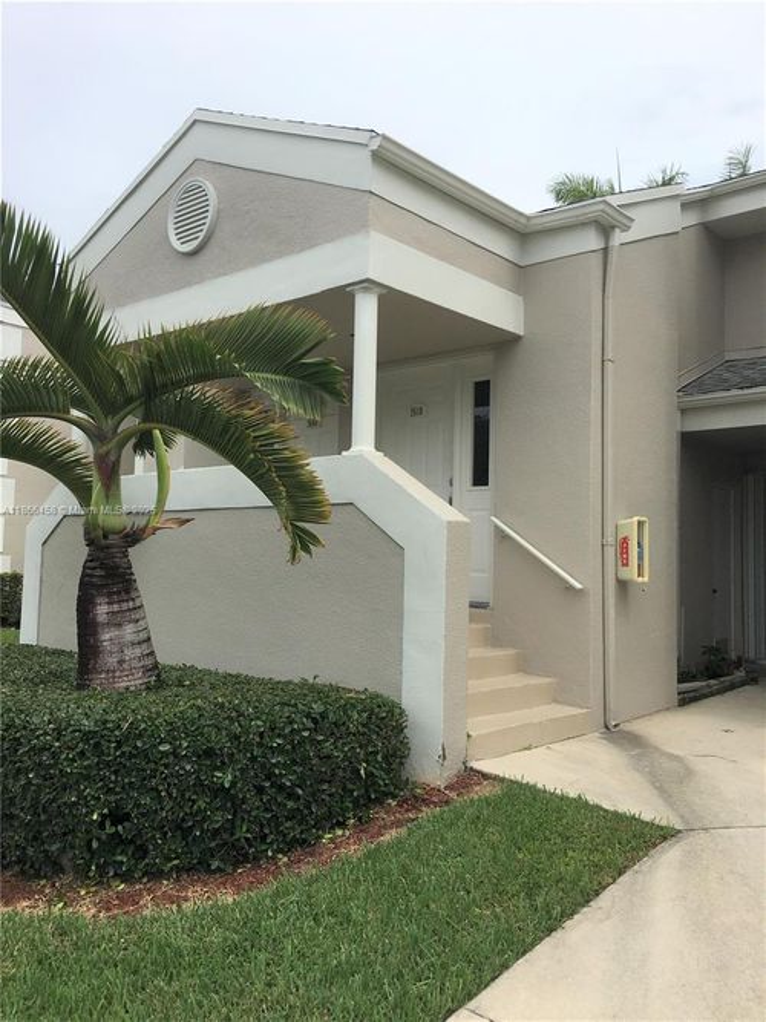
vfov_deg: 61.7
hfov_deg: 48.2
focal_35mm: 29
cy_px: 511
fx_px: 856
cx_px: 383
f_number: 2.2
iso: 25
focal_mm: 4.15
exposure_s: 1/2024
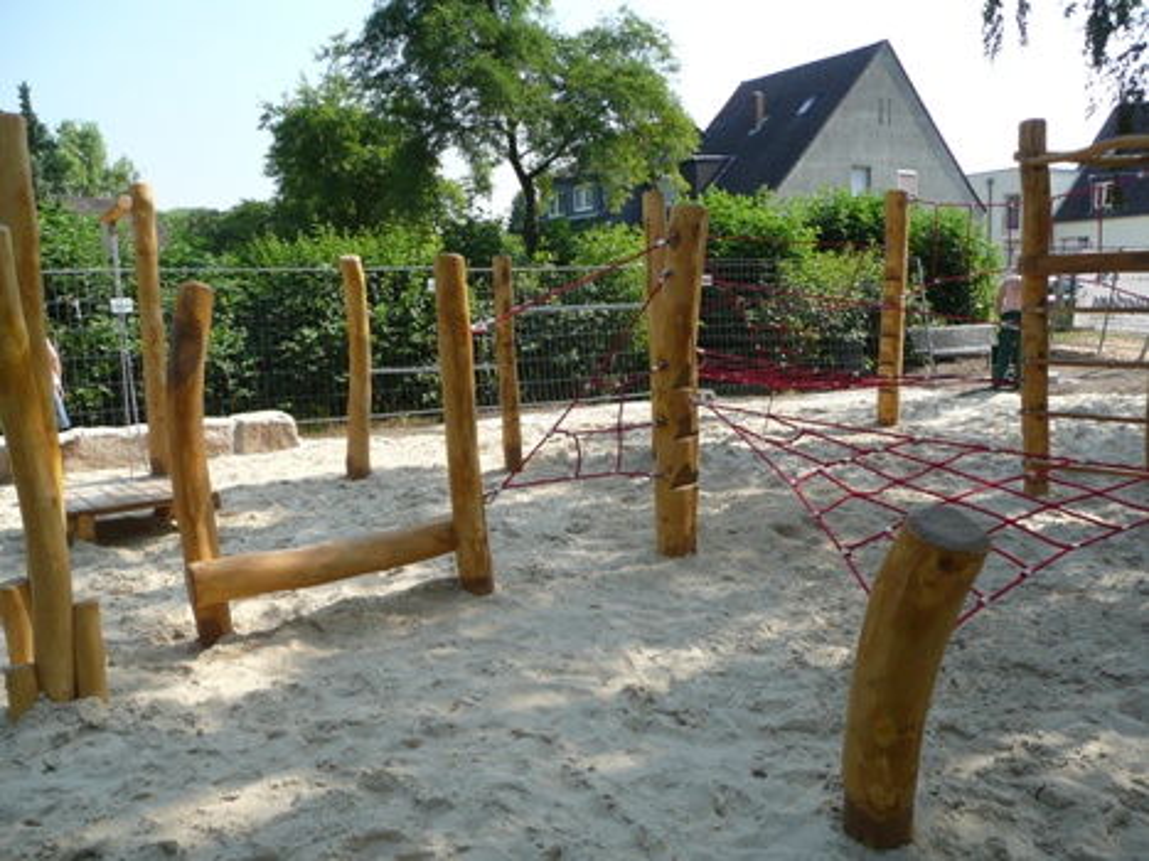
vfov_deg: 49.7
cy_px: 430
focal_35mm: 28
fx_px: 929
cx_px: 574
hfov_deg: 63.5
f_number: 3.3
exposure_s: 1/400
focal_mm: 4.6
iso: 100
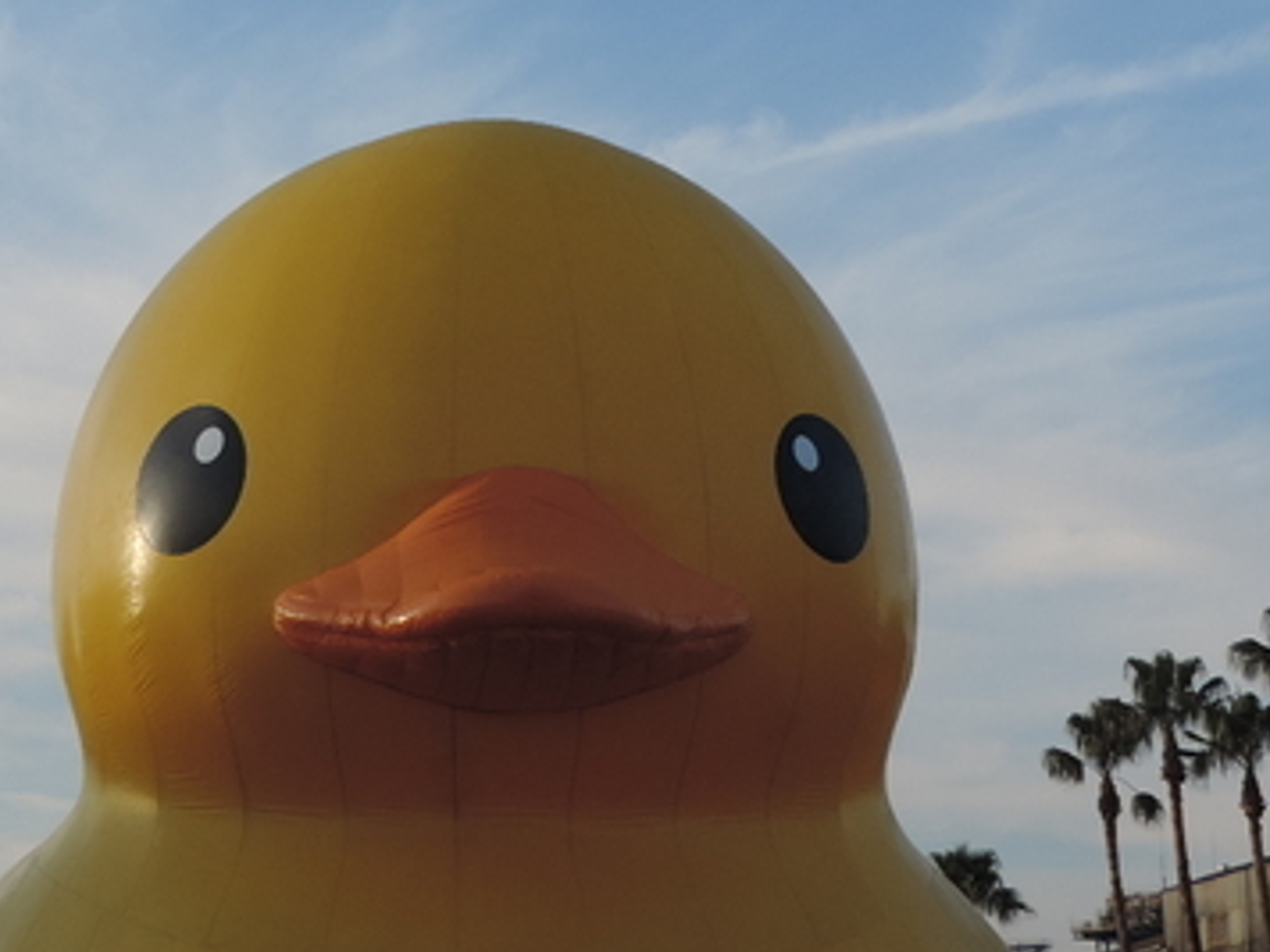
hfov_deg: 21.7
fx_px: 3302
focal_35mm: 90
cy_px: 217
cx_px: 467
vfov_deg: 16.3
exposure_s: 1/800
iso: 80
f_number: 3.3
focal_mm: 7.1
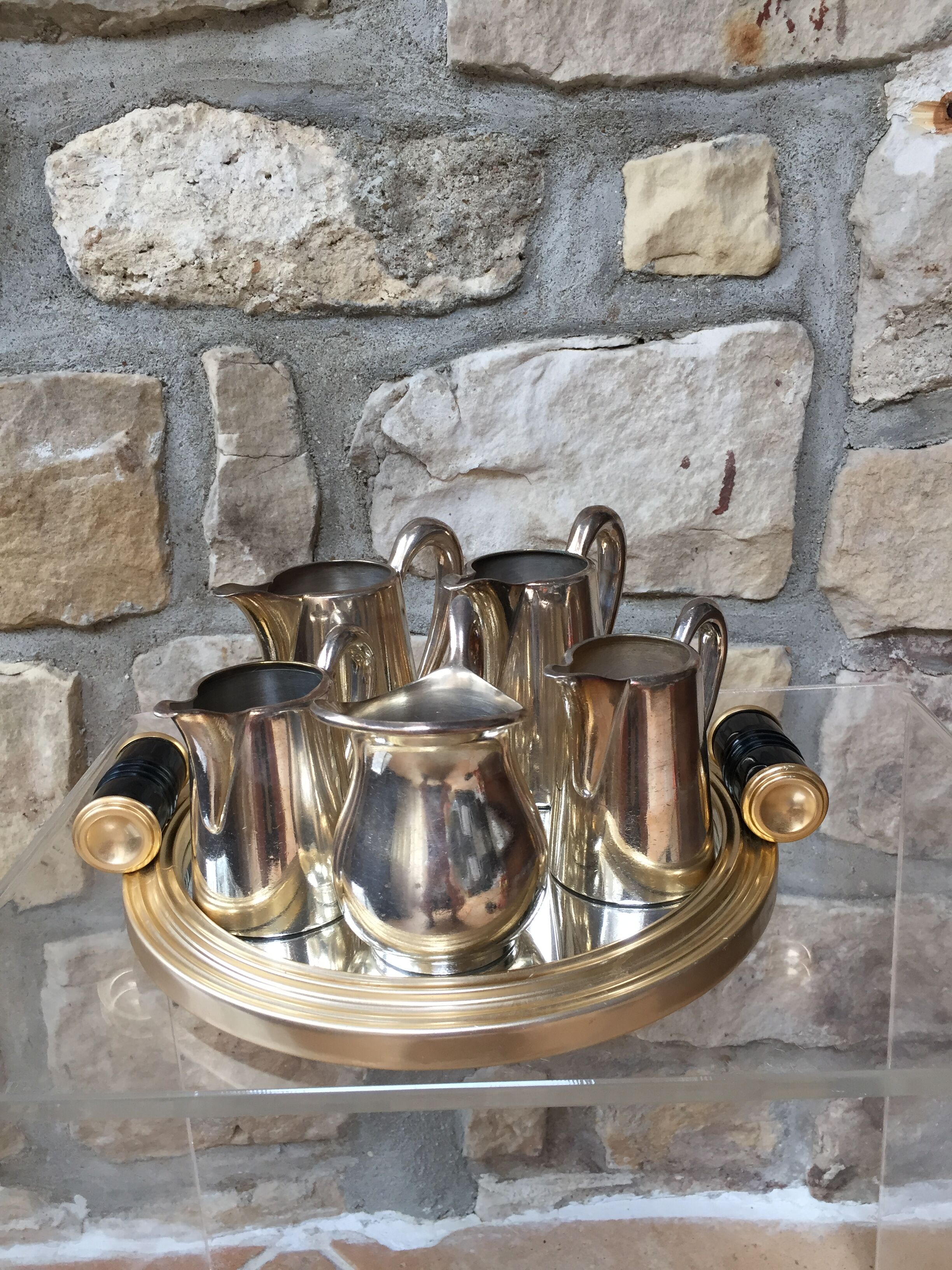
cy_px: 635
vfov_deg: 61.7
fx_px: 1063
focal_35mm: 29
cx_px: 476
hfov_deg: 48.2
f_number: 2.2
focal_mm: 4.15
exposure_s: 1/33
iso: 32
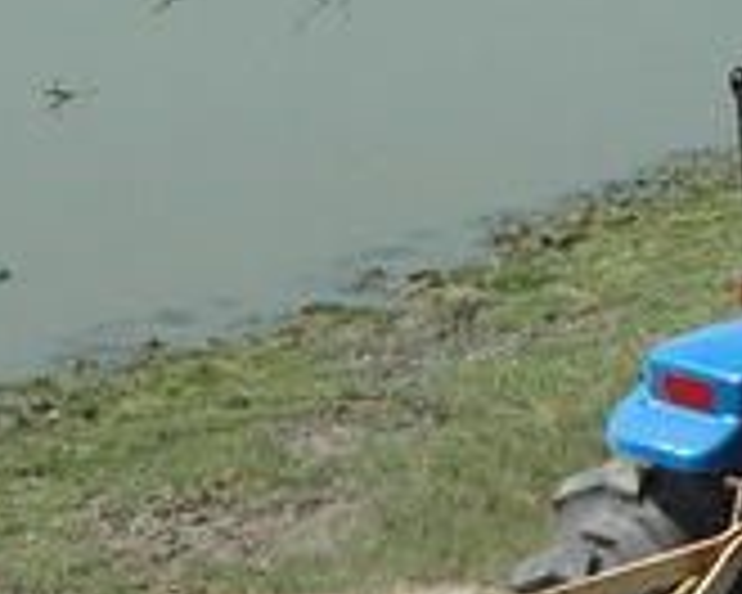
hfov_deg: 5.8
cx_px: 1250
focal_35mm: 328
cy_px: 272
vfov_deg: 4.7
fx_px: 7203
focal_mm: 60
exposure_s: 1/1000
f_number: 16
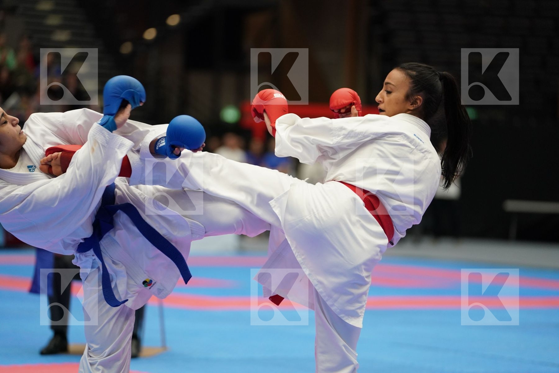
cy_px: 186
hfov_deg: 13.9
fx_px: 2298
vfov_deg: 9.3
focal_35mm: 148
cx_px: 280
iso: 2500
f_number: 2.8
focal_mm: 148
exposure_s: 1/1000
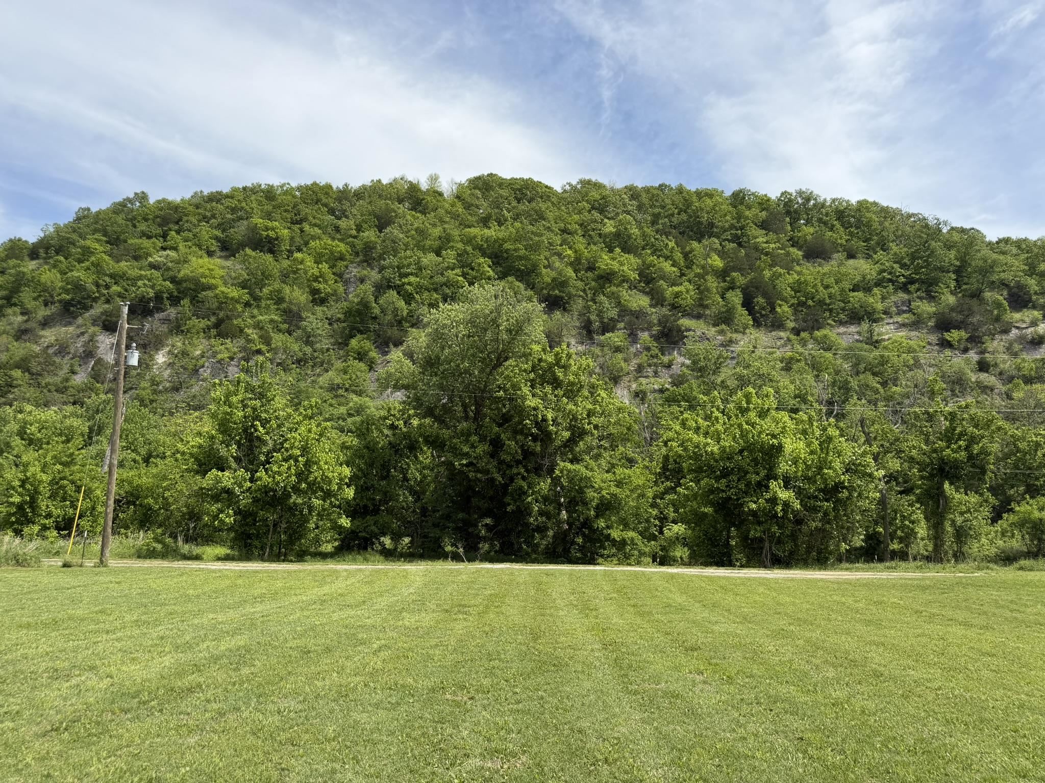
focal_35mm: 24
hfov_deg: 71.6
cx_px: 522
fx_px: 725
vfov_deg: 56.8
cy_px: 392
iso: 80
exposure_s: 1/4167
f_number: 1.78
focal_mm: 6.76
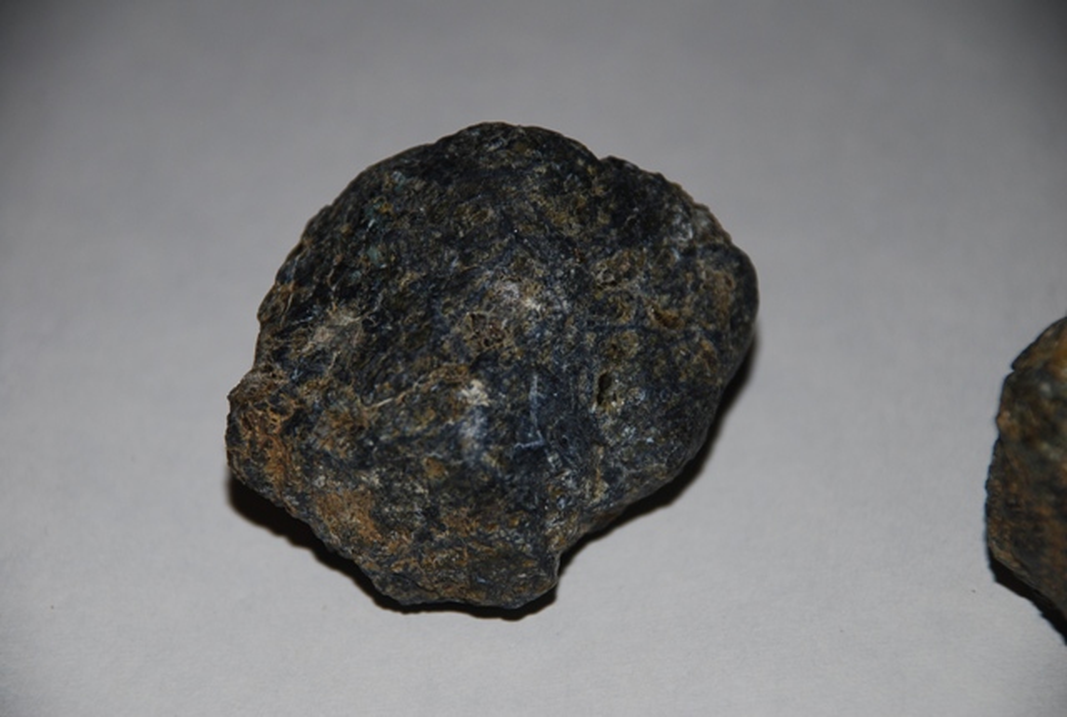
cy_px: 358
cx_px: 534
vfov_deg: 6.8
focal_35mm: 202
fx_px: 6016
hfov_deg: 10.1
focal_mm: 135
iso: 200
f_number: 5.6
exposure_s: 1/60
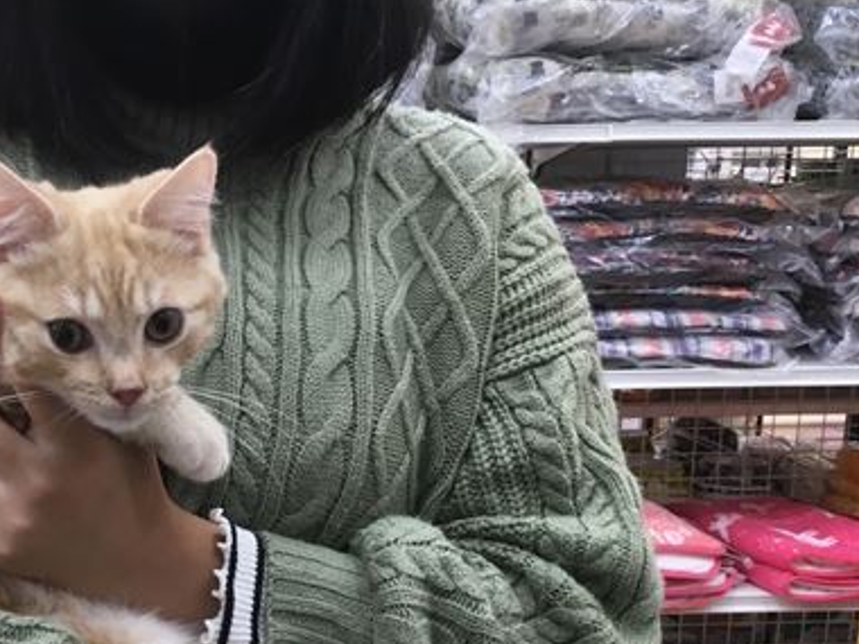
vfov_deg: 29.1
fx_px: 1216
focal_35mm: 49
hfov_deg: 37.7
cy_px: 499
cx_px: 188
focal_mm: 3.3
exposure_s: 1/30
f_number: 2.4
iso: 50
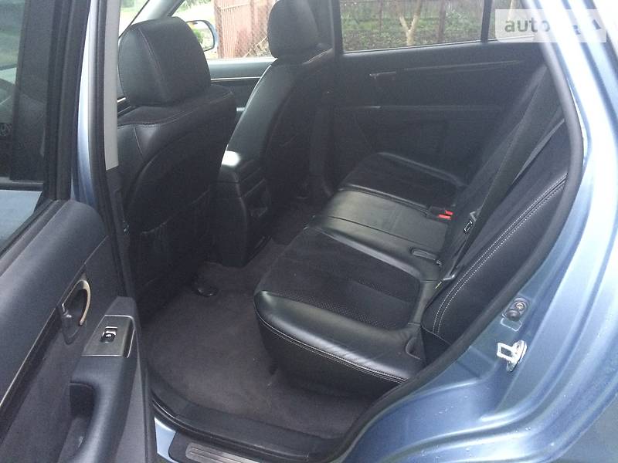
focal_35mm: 29
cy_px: 232
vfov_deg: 48.2
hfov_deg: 61.7
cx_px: 309
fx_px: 518
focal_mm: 4.2
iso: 320
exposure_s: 1/33
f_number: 2.2
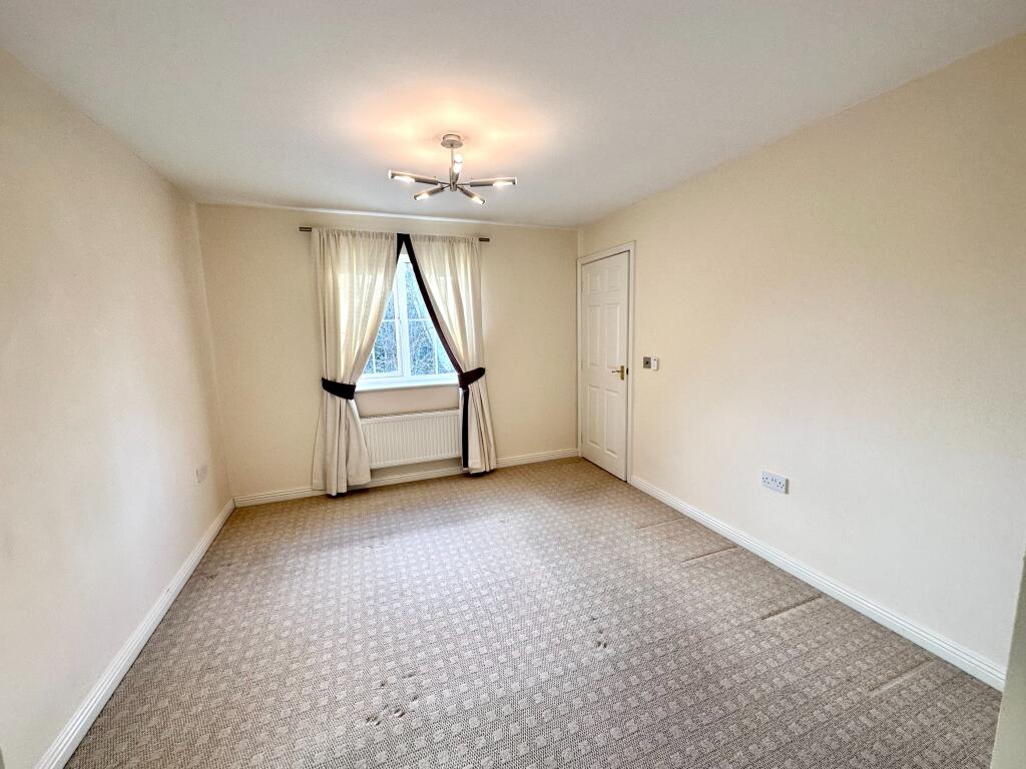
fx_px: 415
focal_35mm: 14
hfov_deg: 102.1
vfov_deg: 85.7
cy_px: 384
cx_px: 513
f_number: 2.2
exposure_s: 1/100
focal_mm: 2.22
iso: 80
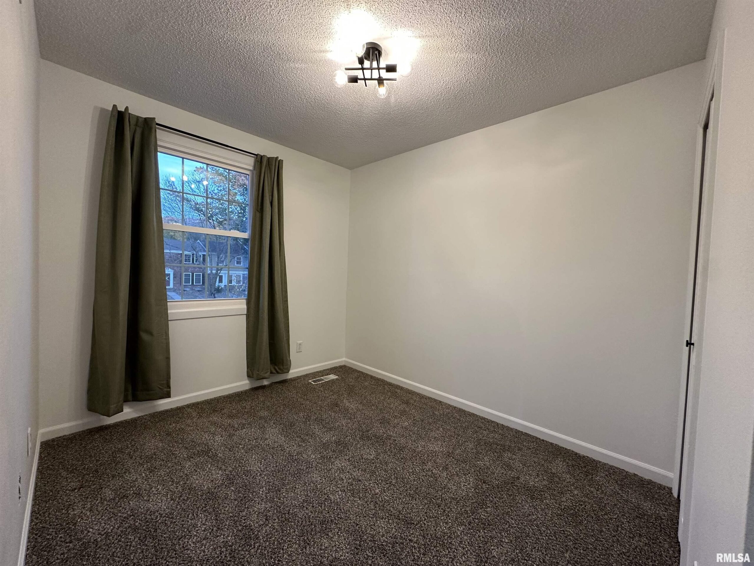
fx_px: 305
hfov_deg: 102.1
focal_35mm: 14
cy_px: 283
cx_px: 377
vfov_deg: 85.7
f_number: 2.2
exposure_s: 1/60
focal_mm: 2.22
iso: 200
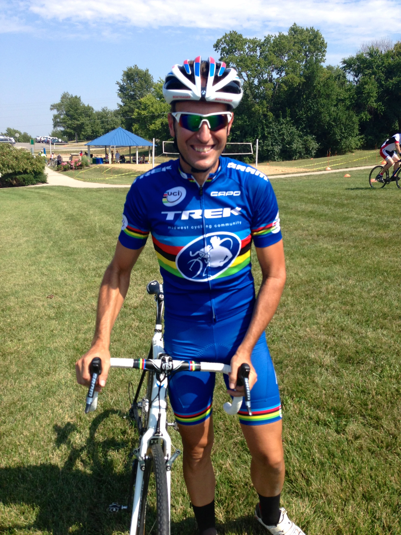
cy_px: 268
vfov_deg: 55.4
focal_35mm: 33
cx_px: 200
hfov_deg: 42.9
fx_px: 510
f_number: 2.4
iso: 50
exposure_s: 1/1085
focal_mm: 4.13
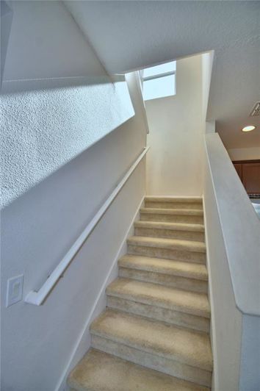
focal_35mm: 15
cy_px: 196
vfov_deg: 100.4
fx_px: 163
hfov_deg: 77.3
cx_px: 130
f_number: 4.5
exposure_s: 1/60
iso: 100
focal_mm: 10
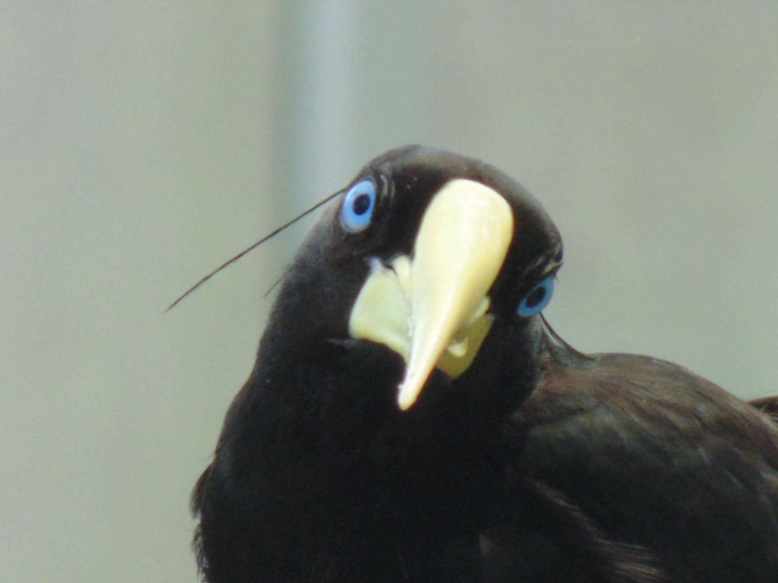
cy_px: 292
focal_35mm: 487
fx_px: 10945
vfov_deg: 3.1
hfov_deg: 4.1
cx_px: 389
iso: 160
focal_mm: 87.3
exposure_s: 1/125
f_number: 5.9
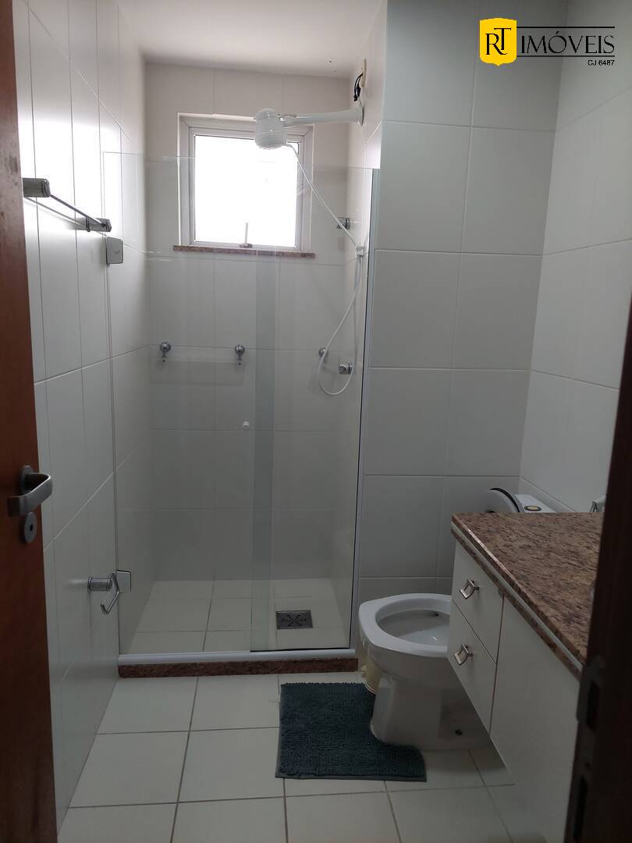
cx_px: 316
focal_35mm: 25
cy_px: 422
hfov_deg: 54.9
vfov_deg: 69.4
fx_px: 609
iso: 125
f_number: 1.8
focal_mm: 5.23
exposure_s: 1/120
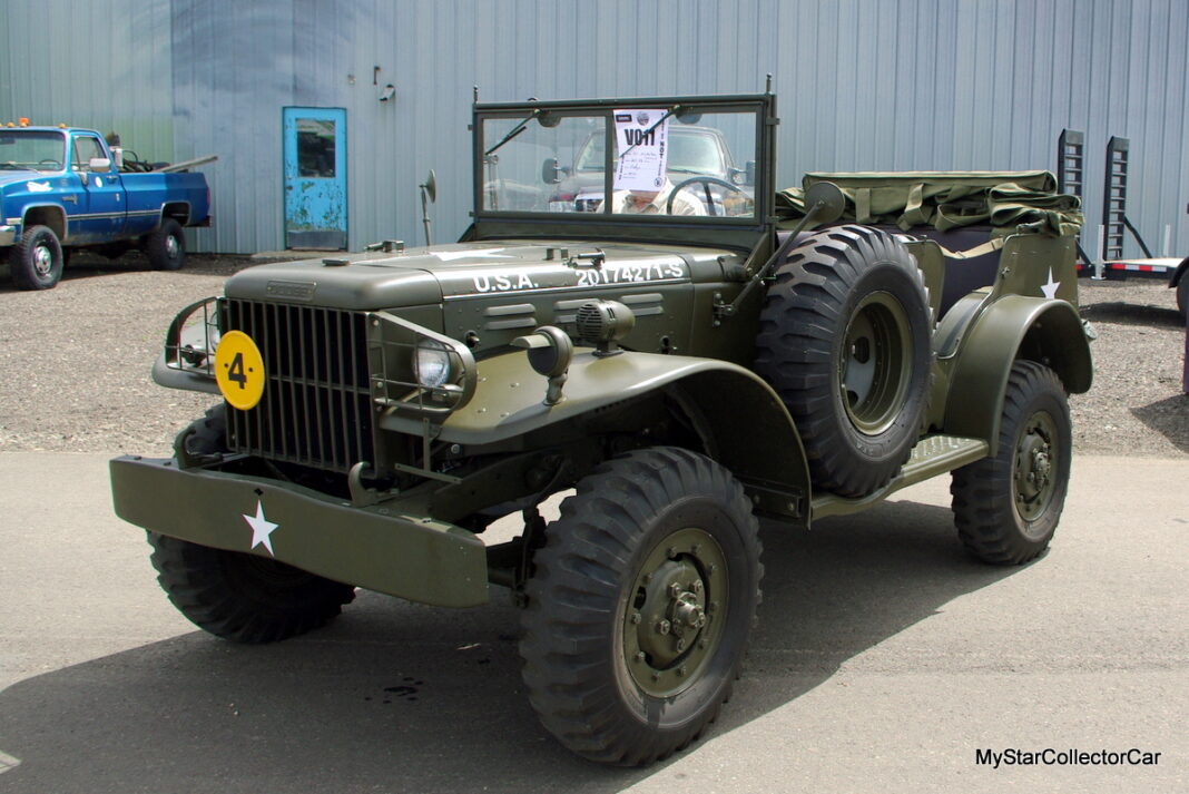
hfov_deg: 67.4
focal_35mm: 27
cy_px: 397
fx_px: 892
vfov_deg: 48.0
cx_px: 594
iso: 100
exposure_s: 1/250
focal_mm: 18
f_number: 7.1
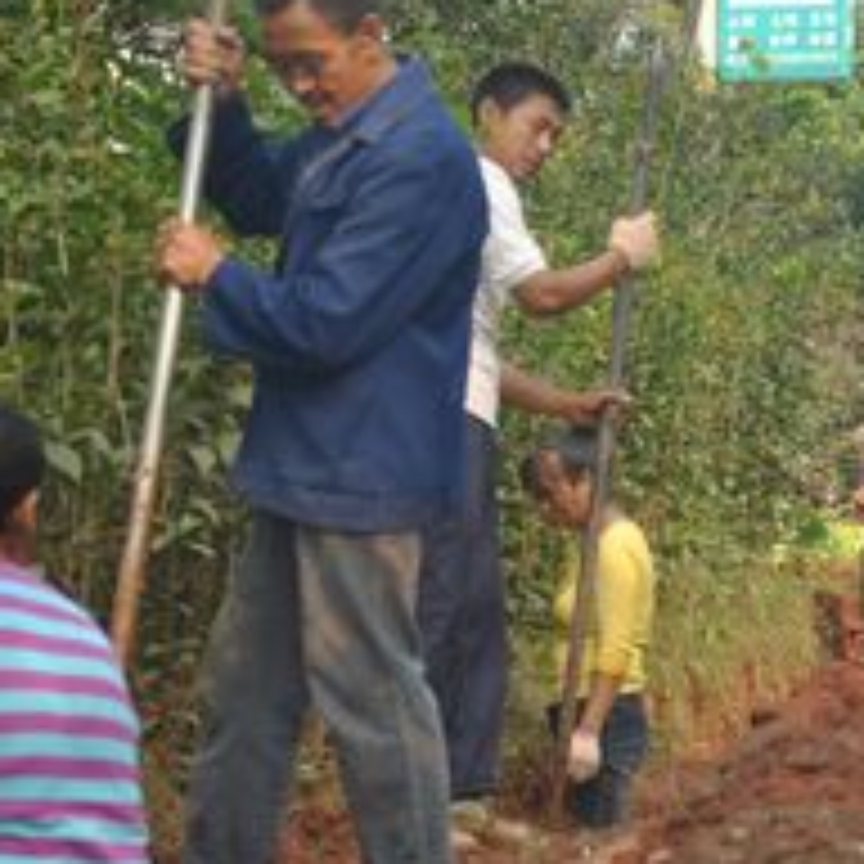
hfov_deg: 12.5
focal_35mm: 139
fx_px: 3925
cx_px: 801
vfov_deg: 12.6
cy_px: 405
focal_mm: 42
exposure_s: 1/200
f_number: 5.6
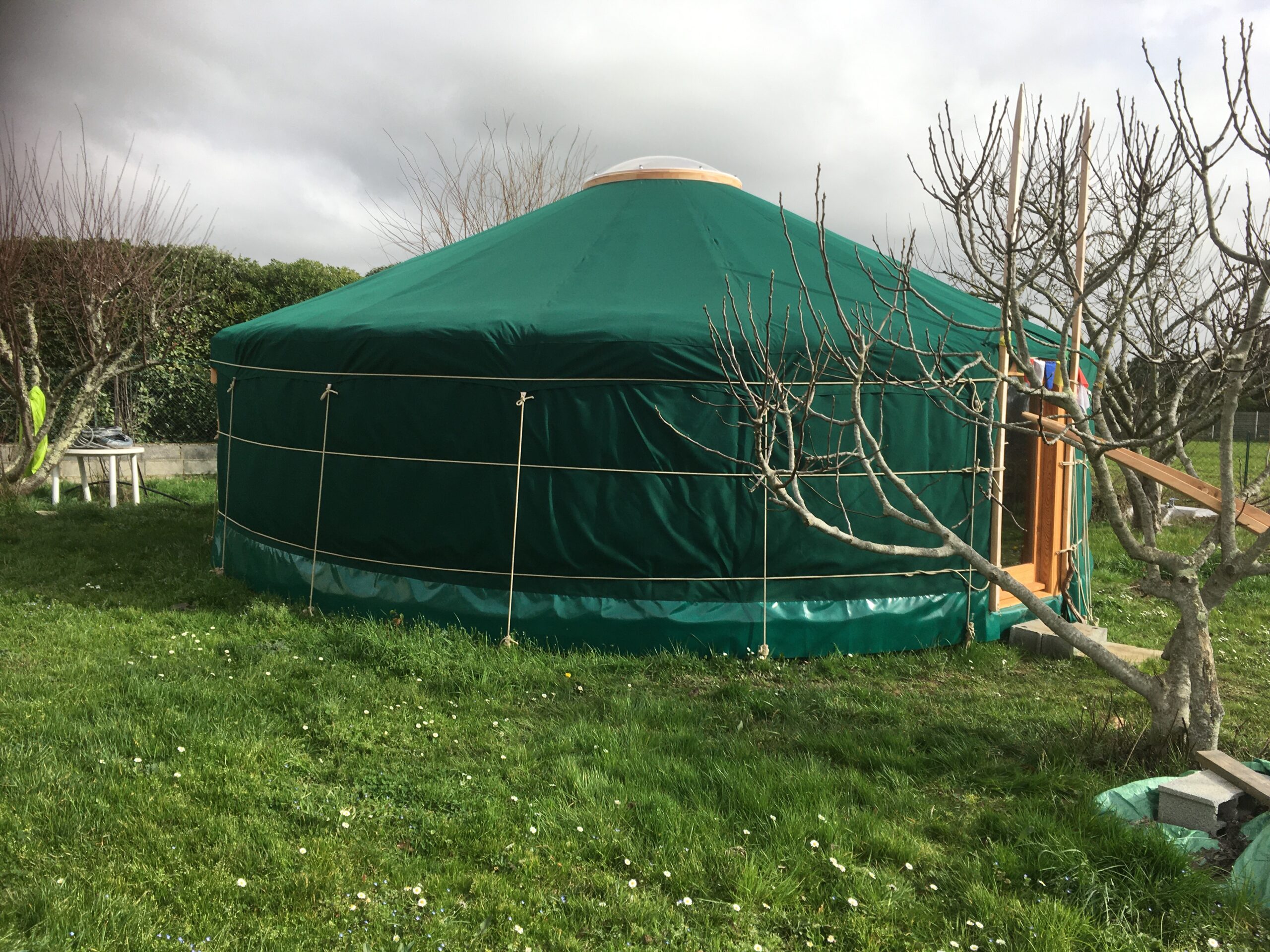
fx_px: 1064
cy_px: 476
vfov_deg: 48.2
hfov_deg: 61.7
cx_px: 635
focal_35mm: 29
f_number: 2.2
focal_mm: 4.15
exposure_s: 1/1241
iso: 25
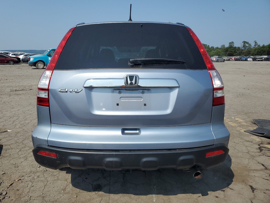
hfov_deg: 67.3
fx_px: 203
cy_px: 102
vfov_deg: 53.1
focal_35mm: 26
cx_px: 135
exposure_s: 1/5000
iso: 50
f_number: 1.5
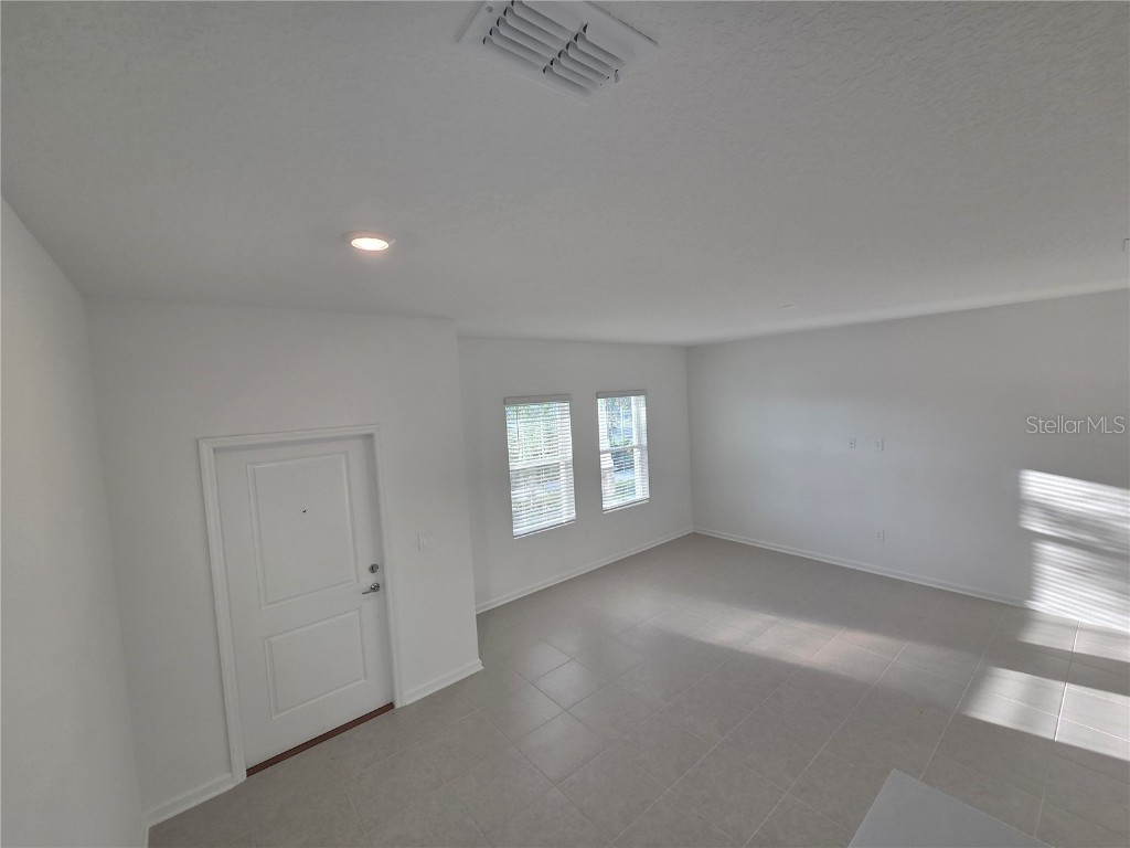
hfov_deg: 106.2
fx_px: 424
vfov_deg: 89.9
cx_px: 565
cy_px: 424
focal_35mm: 13
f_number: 2.2
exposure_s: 1/120
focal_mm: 2.2
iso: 80
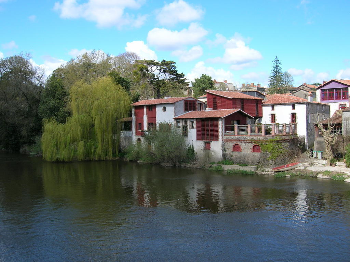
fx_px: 344
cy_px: 131
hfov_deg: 54.0
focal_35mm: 34
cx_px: 175
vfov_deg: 41.8
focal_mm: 5.7
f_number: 4.9
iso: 50
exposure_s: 1/245
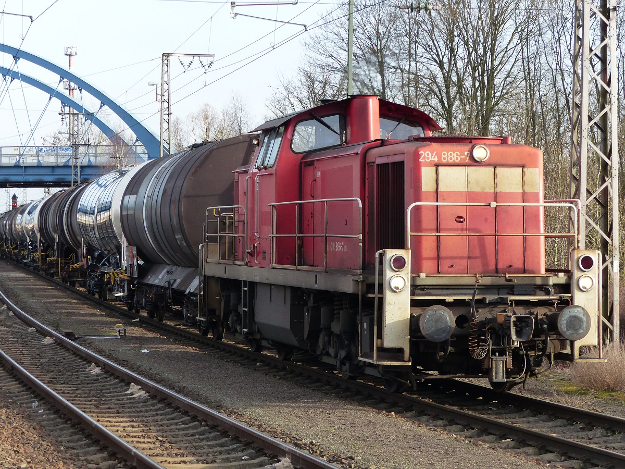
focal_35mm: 112
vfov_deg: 13.2
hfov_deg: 17.6
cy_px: 234
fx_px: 2022
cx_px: 312
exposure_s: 1/320
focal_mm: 20.1
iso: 160
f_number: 4
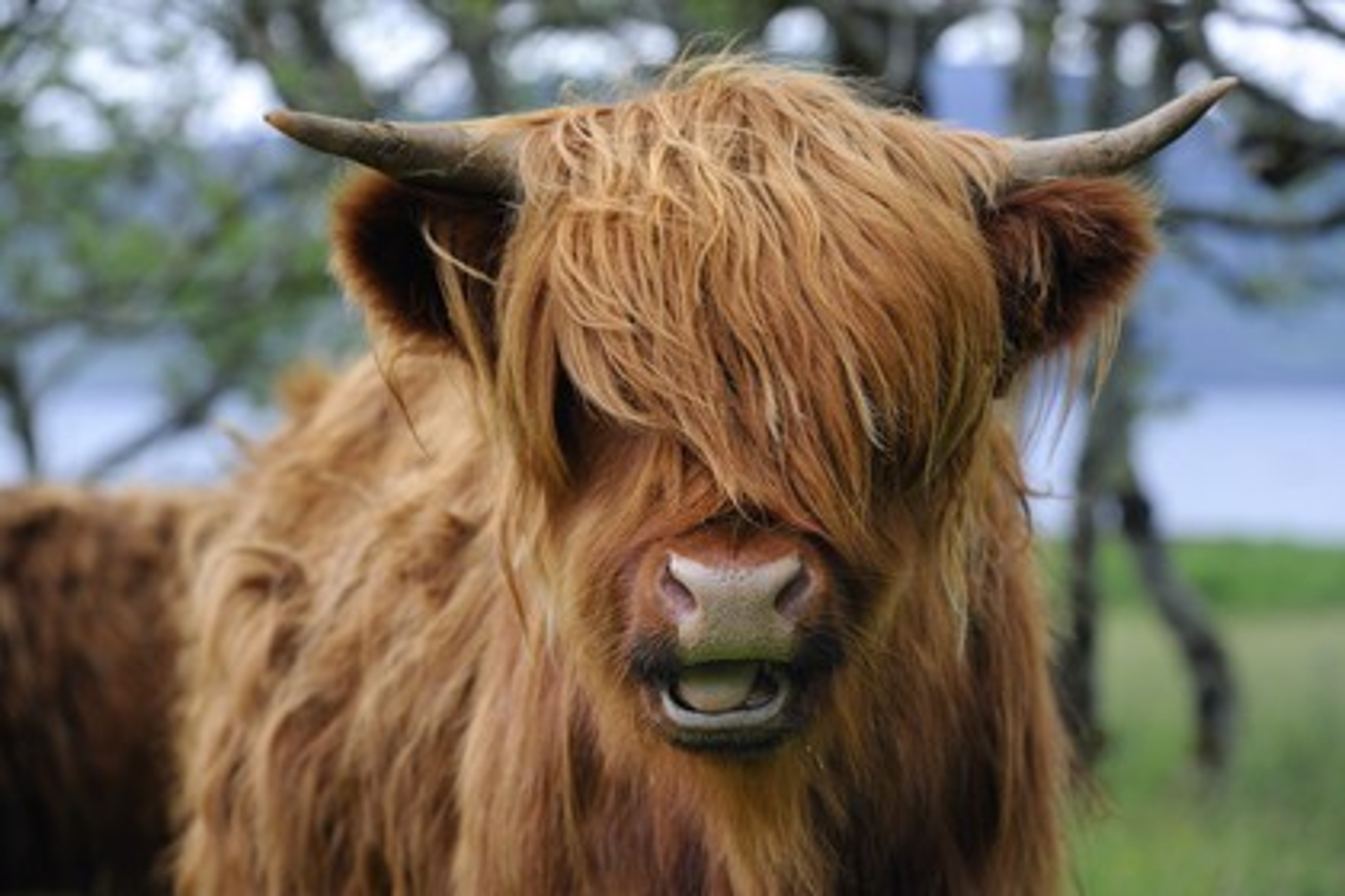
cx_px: 672
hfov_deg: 15.2
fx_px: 5043
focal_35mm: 135
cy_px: 448
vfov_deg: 10.2
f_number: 5.6
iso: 400
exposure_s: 1/250
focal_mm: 135
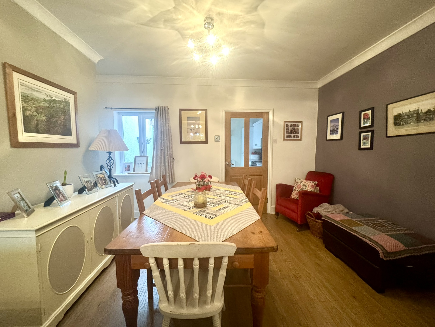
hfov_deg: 102.1
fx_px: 176
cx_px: 218
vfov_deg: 85.7
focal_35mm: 14
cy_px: 164
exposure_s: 1/50
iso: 500
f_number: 2.2
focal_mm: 2.22
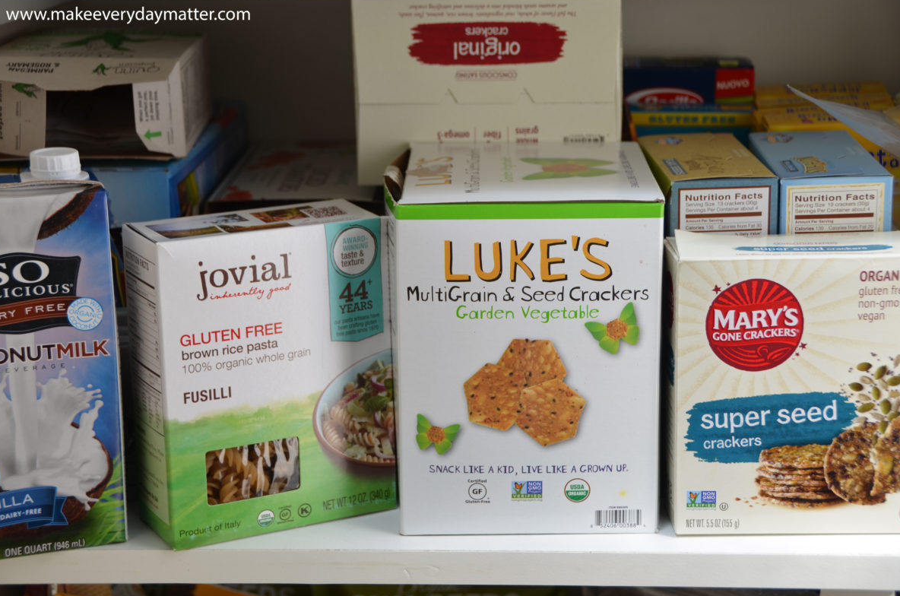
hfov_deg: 27.8
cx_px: 451
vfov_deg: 18.6
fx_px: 1821
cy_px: 297
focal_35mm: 73
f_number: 5.6
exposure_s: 1/80
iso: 100
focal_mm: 48
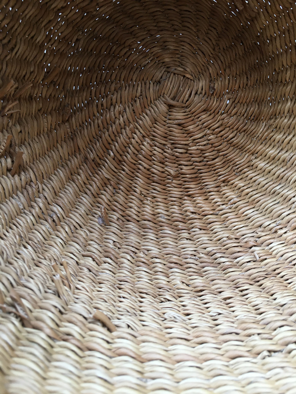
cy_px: 197
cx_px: 148
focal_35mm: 29
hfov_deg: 48.2
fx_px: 331
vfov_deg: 61.7
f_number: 2.2
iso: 50
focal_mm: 4.15
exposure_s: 1/33
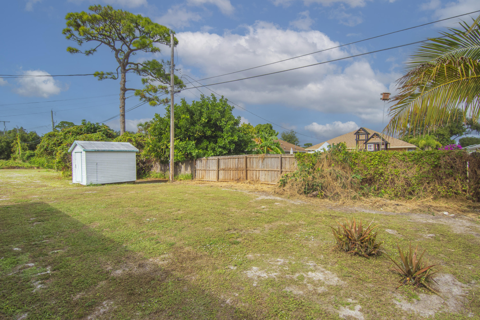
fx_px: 220
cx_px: 240
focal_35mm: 16
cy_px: 160
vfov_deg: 72.1
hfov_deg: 95.0
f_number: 11
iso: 320
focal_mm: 11
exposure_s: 1/500
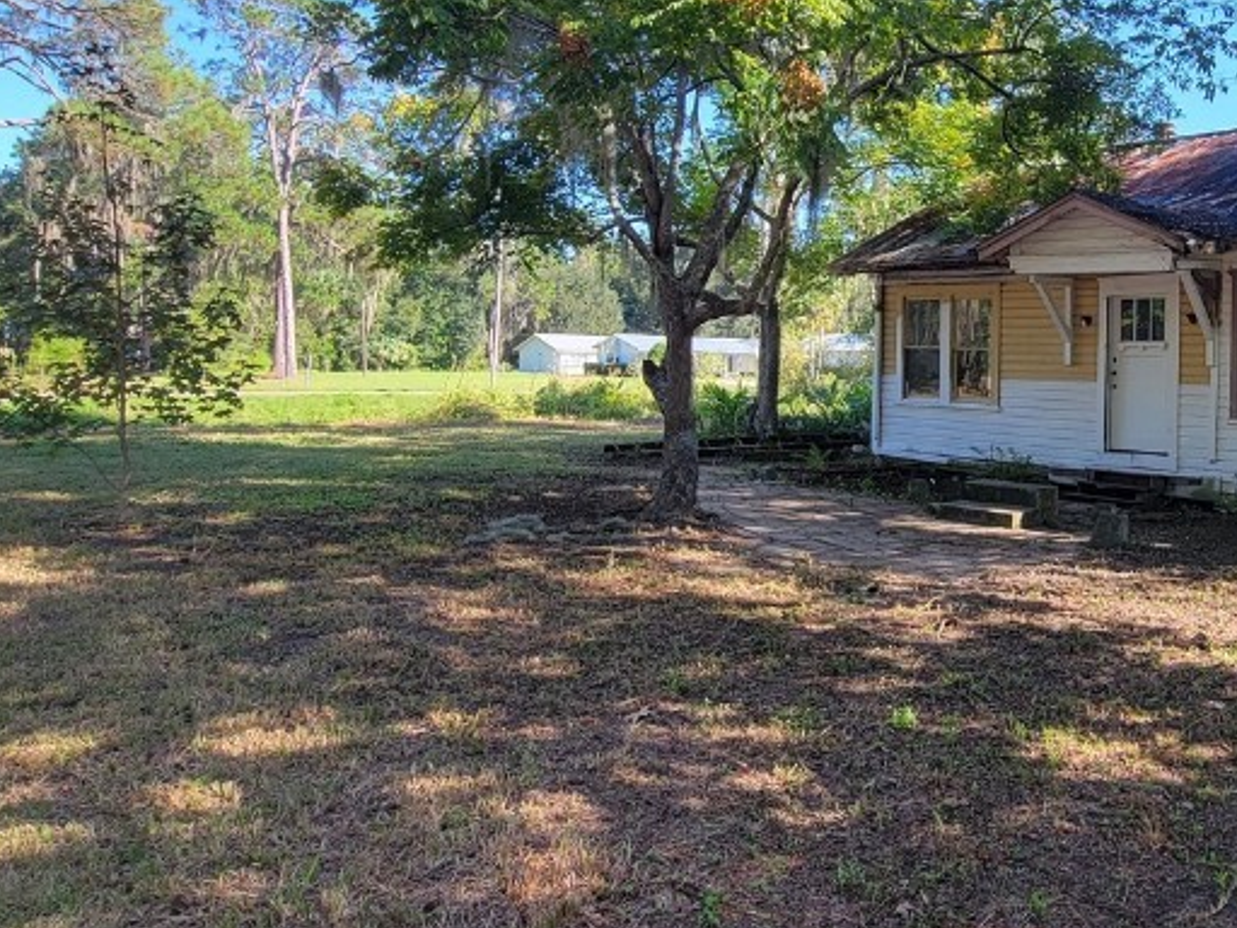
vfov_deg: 52.9
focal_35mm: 26
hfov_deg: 63.0
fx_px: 929
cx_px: 942
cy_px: 408
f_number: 2.2
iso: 50
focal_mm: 2.2
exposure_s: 1/258
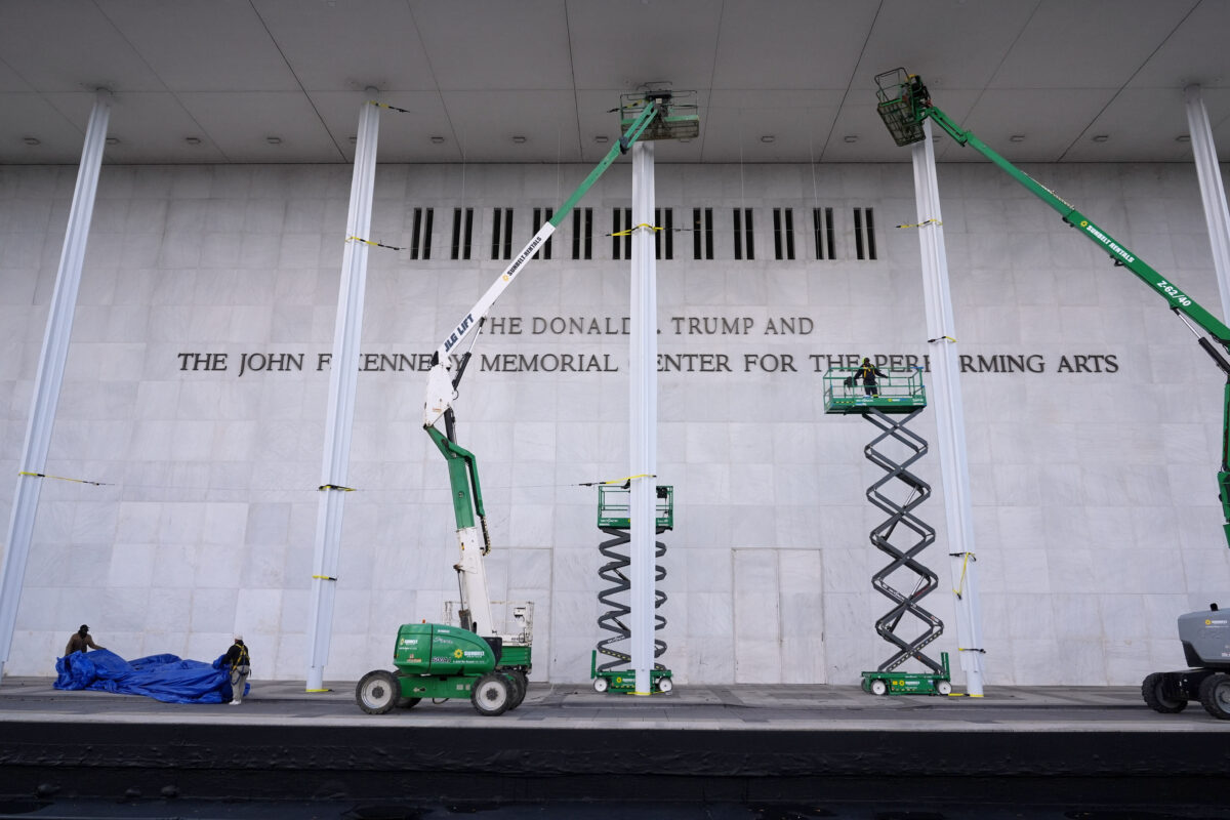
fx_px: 820
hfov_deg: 73.7
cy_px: 410
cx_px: 615
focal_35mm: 24
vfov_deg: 53.1
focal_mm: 24
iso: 1000
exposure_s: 1/1250
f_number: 6.3
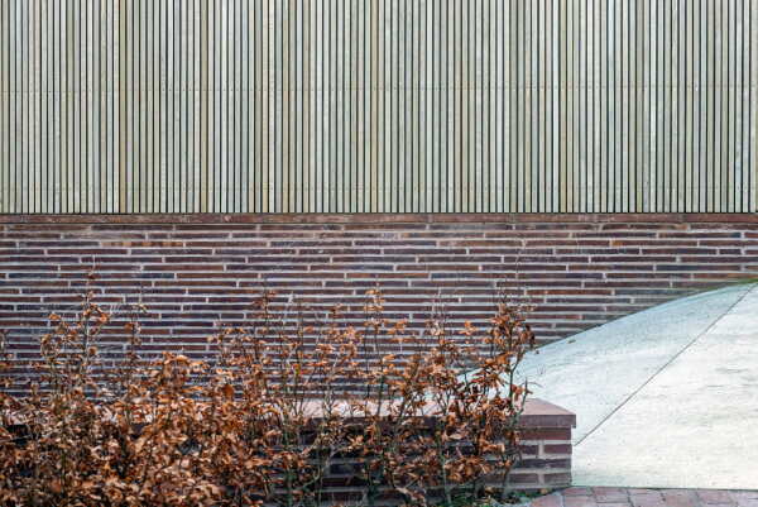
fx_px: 2107
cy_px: 254
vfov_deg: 13.7
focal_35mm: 100
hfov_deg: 20.4
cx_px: 379
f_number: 11
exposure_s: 1/15
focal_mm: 100
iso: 250
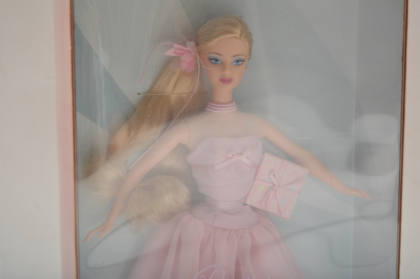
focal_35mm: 72
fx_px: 839
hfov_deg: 28.1
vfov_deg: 18.9
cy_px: 140
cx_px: 210
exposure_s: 1/200
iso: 200
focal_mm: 48
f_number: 5.3
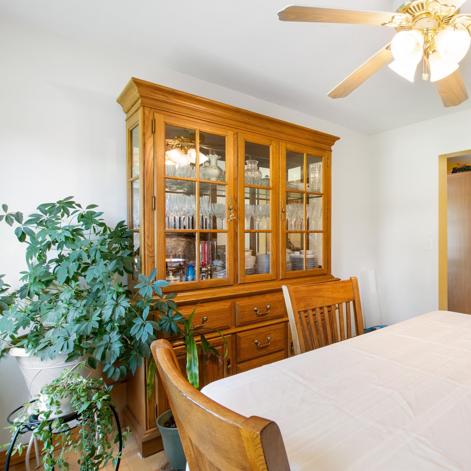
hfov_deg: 68.8
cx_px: 366
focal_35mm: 20
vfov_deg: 74.8
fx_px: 308
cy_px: 239
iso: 100
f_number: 8
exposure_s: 1/5
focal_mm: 10
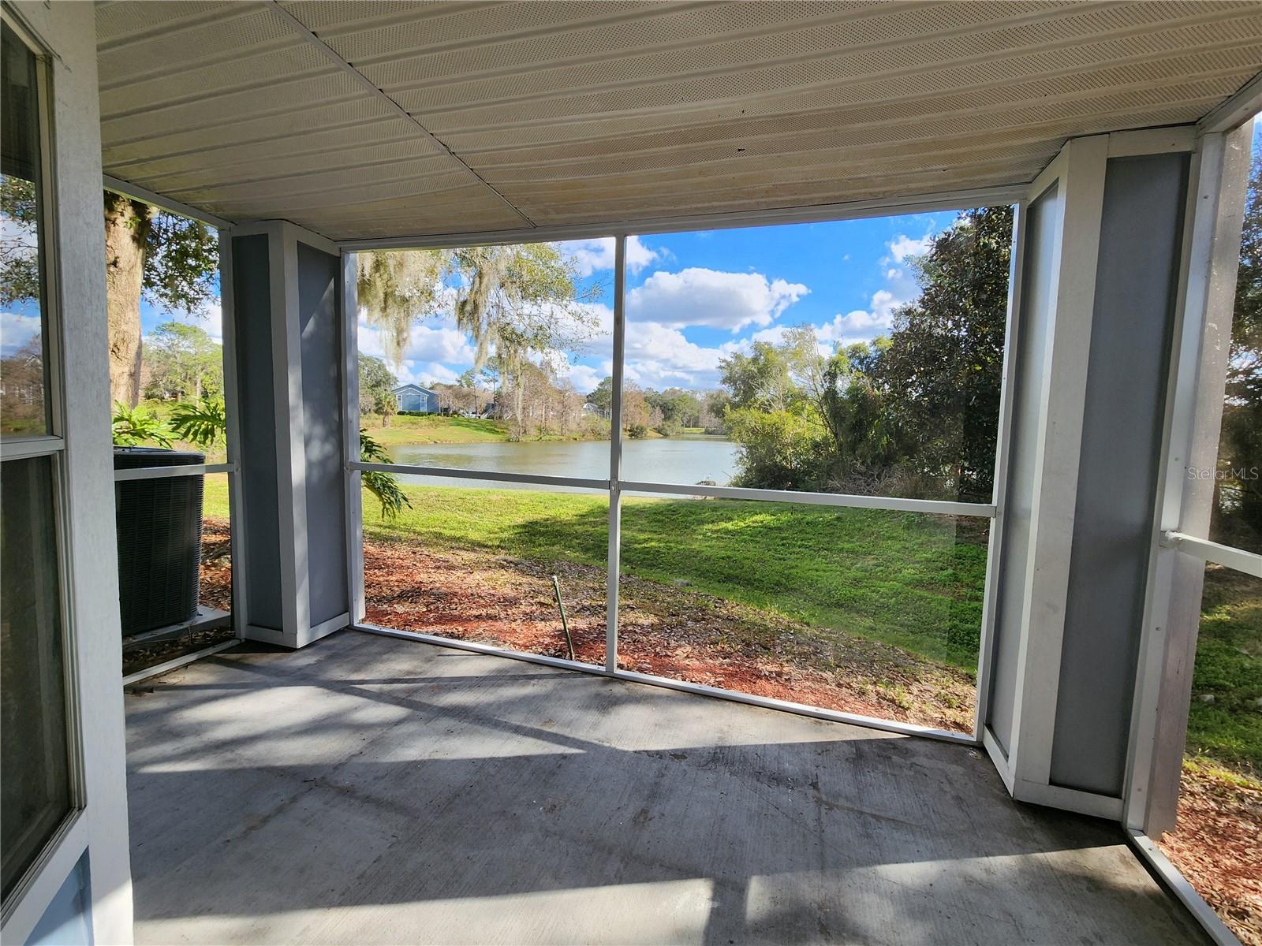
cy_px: 473
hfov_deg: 106.2
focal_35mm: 13
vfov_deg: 89.9
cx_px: 631
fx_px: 474
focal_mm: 2.2
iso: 50
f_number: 2.2
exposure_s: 1/390
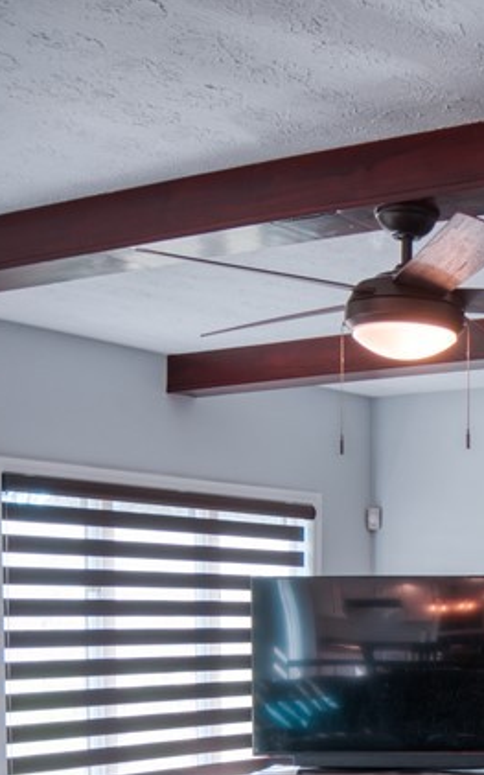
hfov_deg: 17.9
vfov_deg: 31.3
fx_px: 1330
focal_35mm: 63
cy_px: 659
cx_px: 769
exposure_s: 1/125
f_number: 3.5
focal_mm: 16
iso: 100
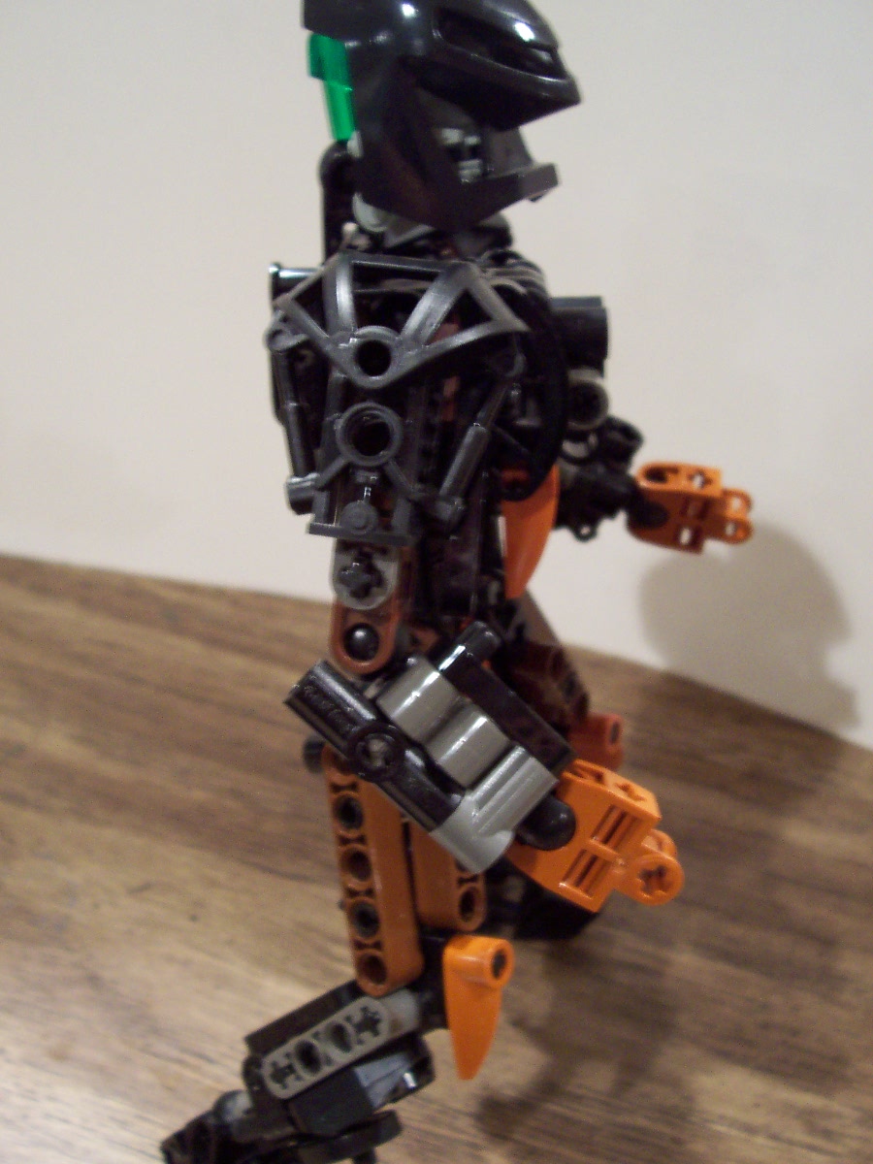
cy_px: 582
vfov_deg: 50.1
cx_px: 436
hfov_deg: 38.7
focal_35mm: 37
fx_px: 1244
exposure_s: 1/8
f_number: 2.8
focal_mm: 5.6
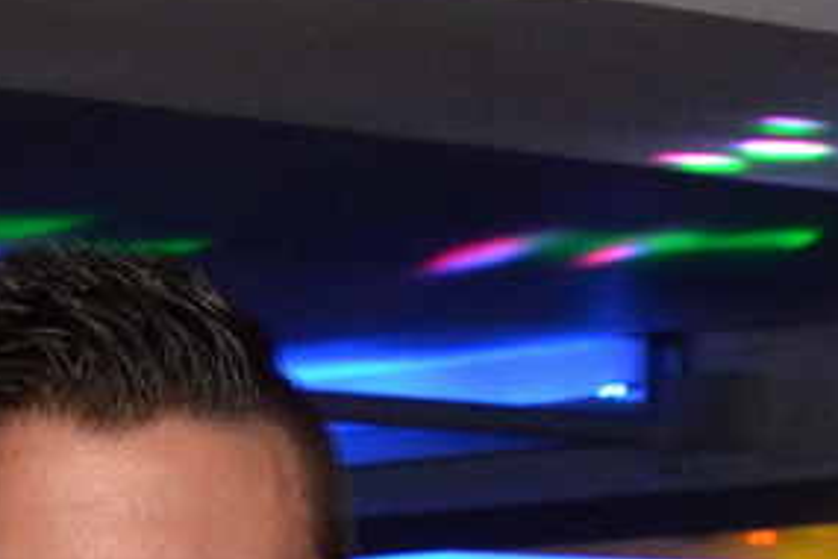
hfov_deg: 13.5
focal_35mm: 151
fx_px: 3515
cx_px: 118
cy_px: 984
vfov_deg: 8.7
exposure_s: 1/5
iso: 1600
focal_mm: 28
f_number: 10
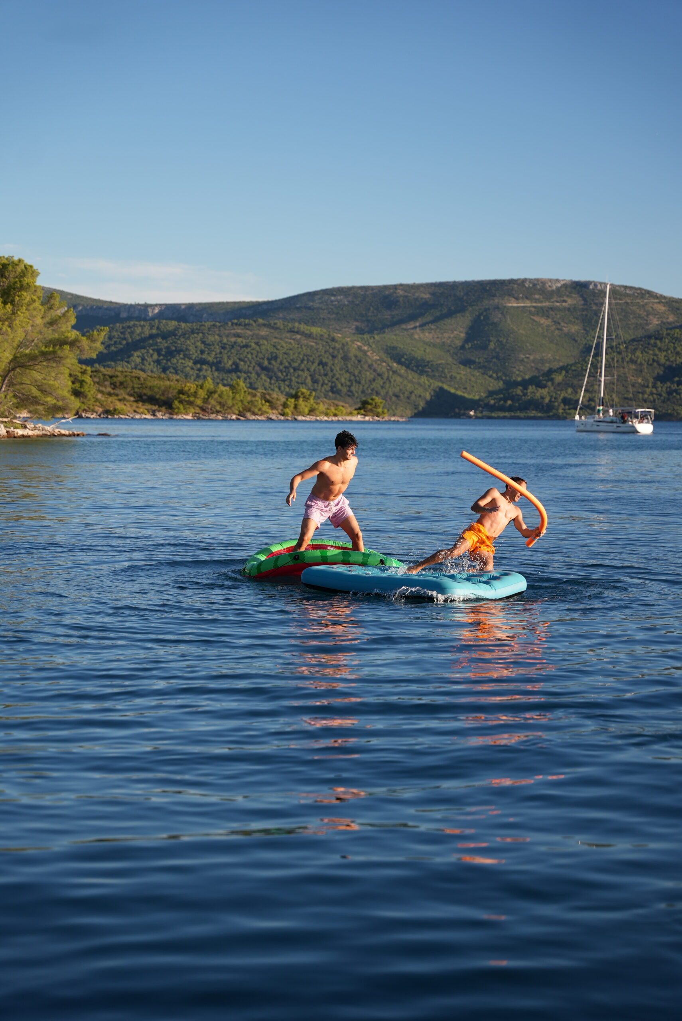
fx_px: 1986
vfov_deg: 28.8
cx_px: 341
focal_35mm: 70
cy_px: 510
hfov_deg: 19.5
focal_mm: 70
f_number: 2.8
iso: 160
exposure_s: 1/800
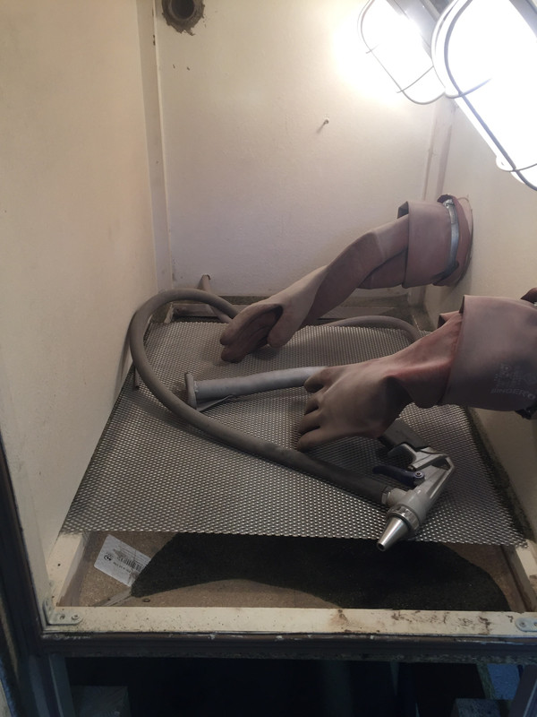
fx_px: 600
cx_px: 268
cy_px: 358
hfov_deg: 48.2
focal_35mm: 29
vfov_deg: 61.7
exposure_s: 1/100
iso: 50
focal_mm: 4.15
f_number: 2.2
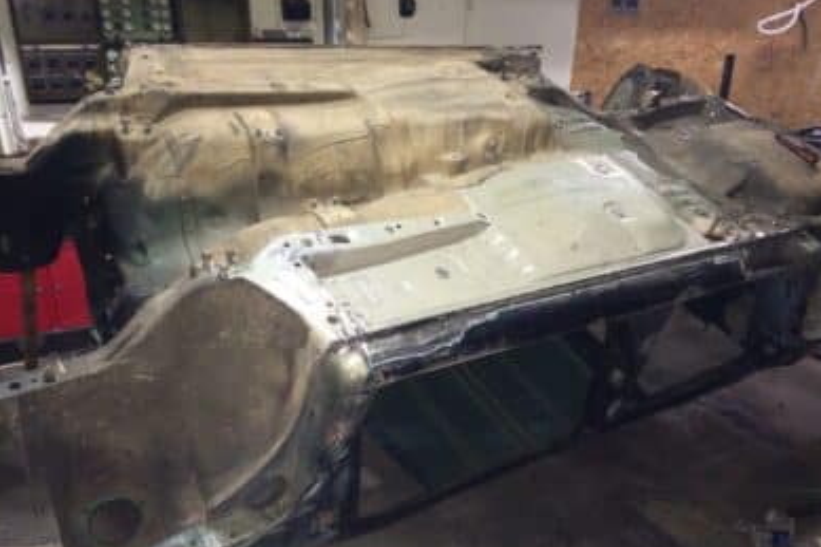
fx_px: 707
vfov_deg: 42.2
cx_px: 418
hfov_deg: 60.3
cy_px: 310
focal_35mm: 31
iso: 320
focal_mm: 4.15
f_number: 2.2
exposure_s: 1/24
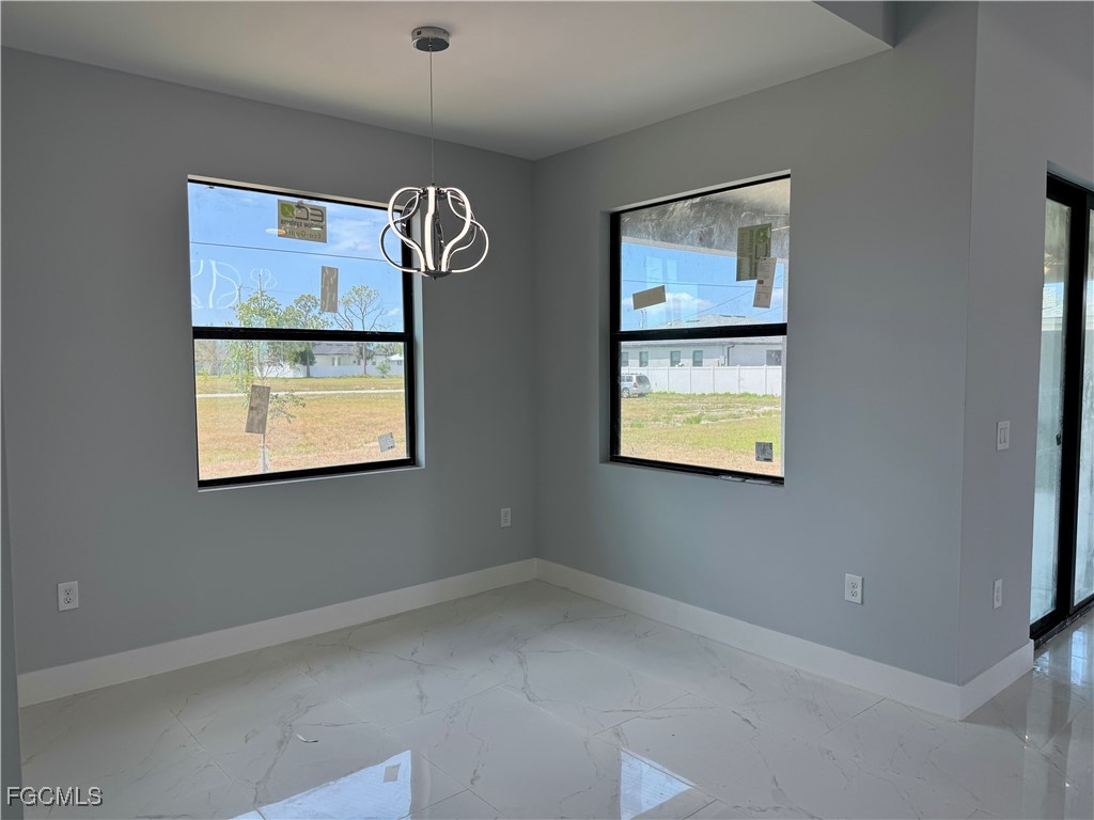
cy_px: 410
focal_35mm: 24
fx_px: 758
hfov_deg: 71.6
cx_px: 547
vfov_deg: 56.8
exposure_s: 1/639
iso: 80
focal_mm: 6.76
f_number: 1.78
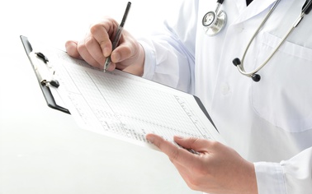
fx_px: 1556
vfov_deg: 7.2
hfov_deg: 11.5
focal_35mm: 183
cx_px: 171
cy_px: 91
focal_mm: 160
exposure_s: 1/20
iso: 500
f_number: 11
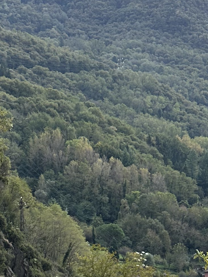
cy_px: 381
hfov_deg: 15.1
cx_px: 62
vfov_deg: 18.3
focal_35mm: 98
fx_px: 785
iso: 80
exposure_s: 1/1272
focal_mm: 6.86
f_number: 1.78
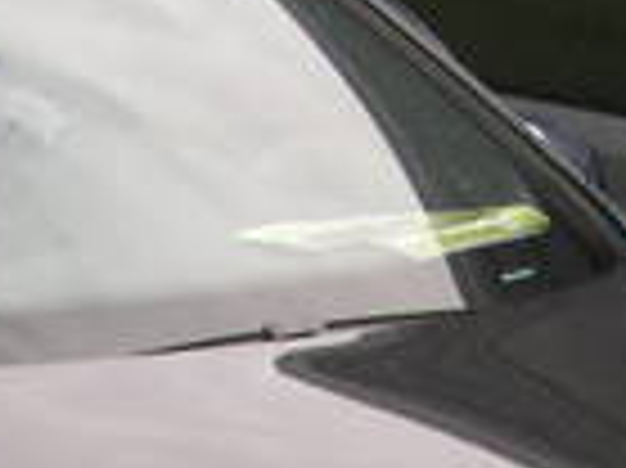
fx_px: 3957
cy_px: 922
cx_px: -63
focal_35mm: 219
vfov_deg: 6.6
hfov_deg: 9.0
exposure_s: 1/518
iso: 100
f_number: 2.8
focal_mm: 8
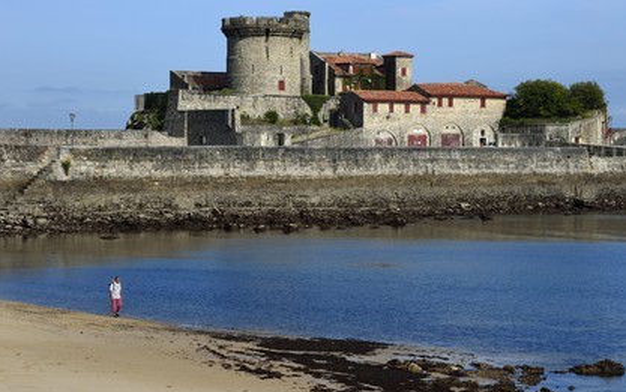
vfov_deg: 11.0
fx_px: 2031
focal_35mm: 119
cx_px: 314
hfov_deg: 17.5
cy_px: 185
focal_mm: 116
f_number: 10
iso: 200
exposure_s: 1/400
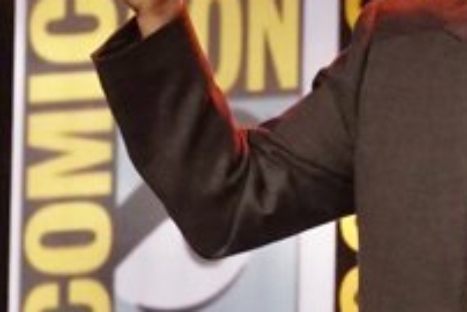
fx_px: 13293
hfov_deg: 2.0
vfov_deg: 1.3
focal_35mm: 1024
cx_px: 761
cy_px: -18
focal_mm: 200
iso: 4000
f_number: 10
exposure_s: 1/125
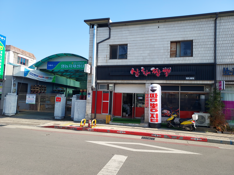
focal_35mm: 24
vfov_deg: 56.8
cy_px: 88
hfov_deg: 71.6
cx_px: 117
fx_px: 162
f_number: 1.8
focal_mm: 4.6
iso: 40
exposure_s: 1/488
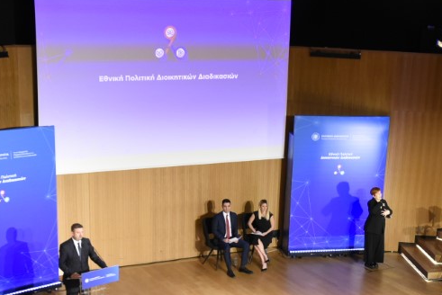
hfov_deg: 26.8
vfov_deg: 18.0
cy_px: 255
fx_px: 921
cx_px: 295
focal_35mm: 75
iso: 3200
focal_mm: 32
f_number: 3.5
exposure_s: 1/200
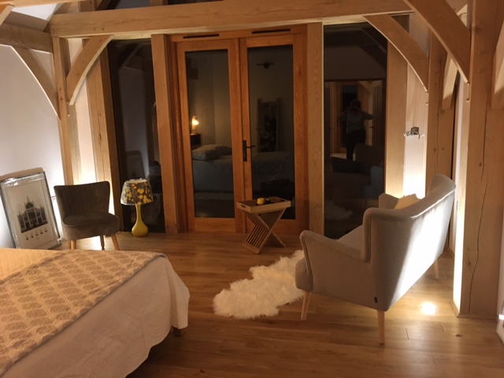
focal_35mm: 29
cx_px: 252
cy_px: 189
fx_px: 422
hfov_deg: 61.7
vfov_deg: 48.2
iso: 200
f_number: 2.2
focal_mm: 4.15
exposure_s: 1/20
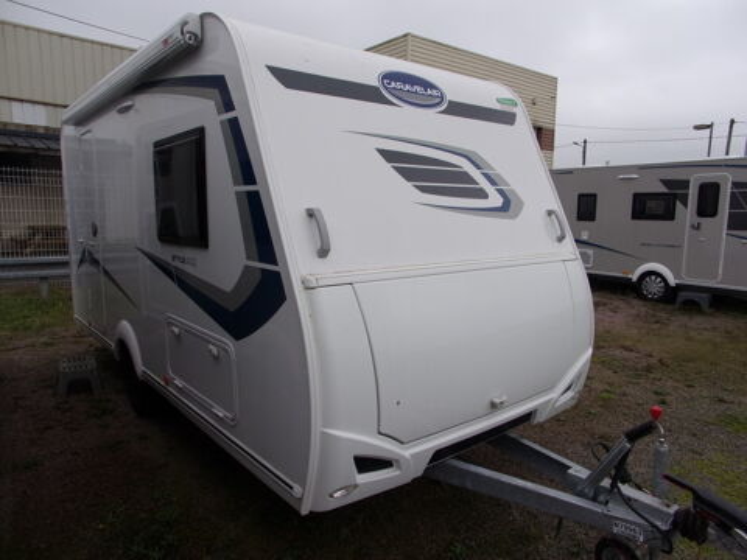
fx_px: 539
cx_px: 374
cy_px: 280
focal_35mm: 25
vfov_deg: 54.9
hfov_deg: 69.4
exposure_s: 1/120
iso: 80
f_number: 3.6
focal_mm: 4.5
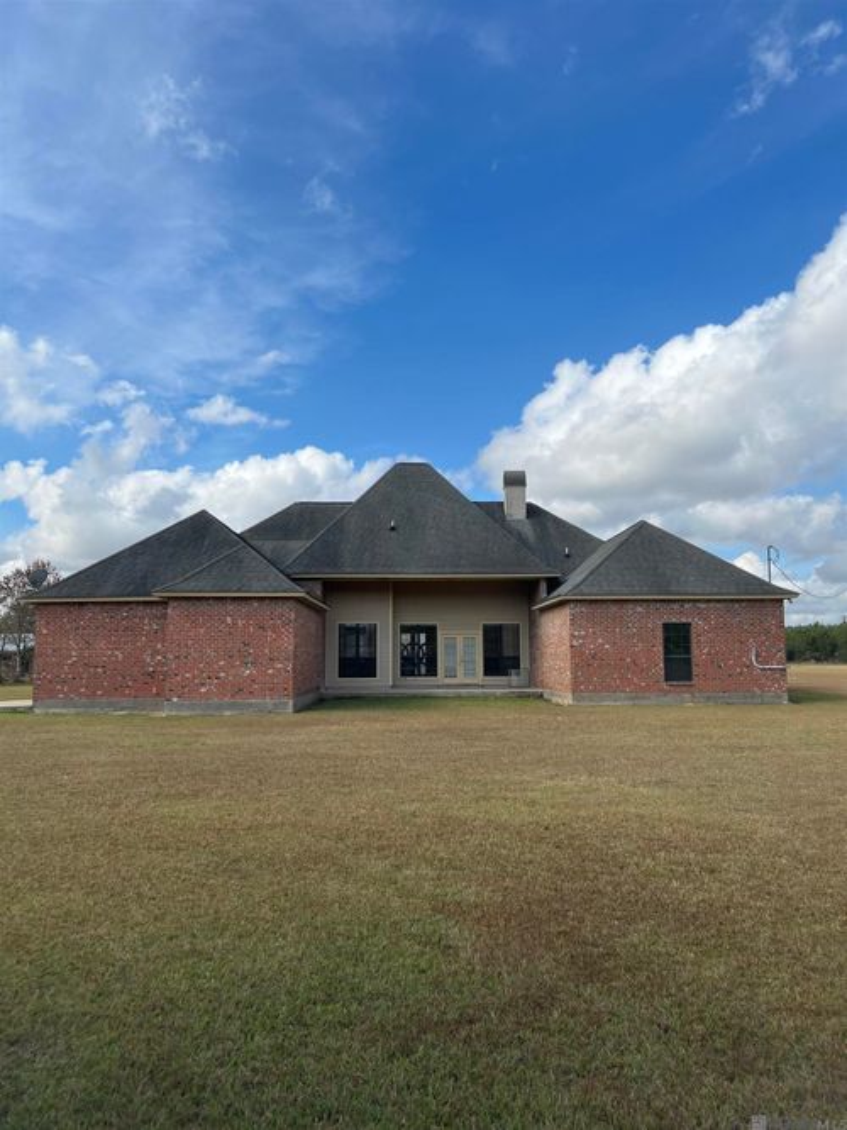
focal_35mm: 26
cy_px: 565
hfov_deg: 53.0
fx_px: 849
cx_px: 424
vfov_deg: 67.3
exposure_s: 1/3704
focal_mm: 5.7
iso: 50
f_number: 1.5
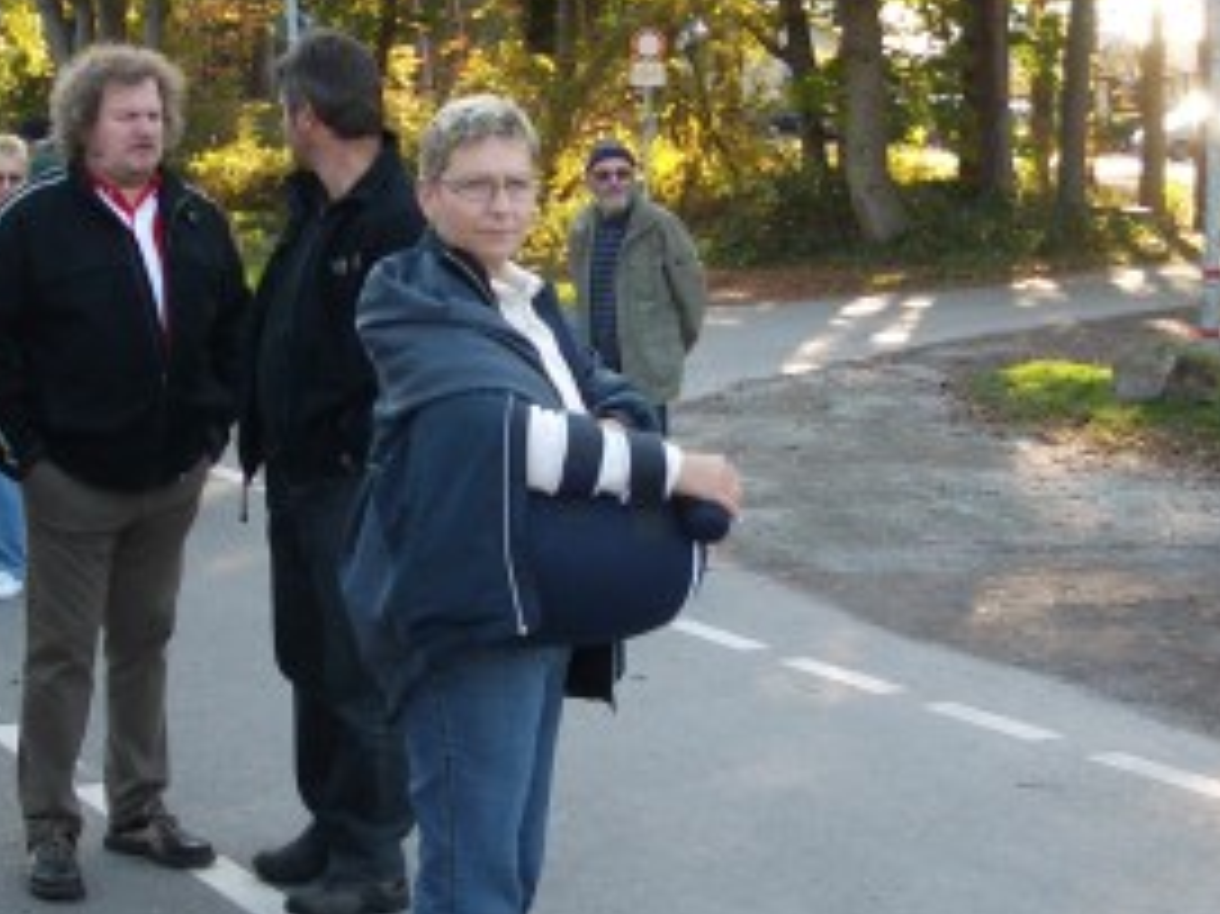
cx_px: 410
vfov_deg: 20.7
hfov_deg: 27.3
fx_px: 2501
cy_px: 437
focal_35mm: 71
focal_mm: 5.8
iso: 80
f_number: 2.6
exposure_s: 1/100
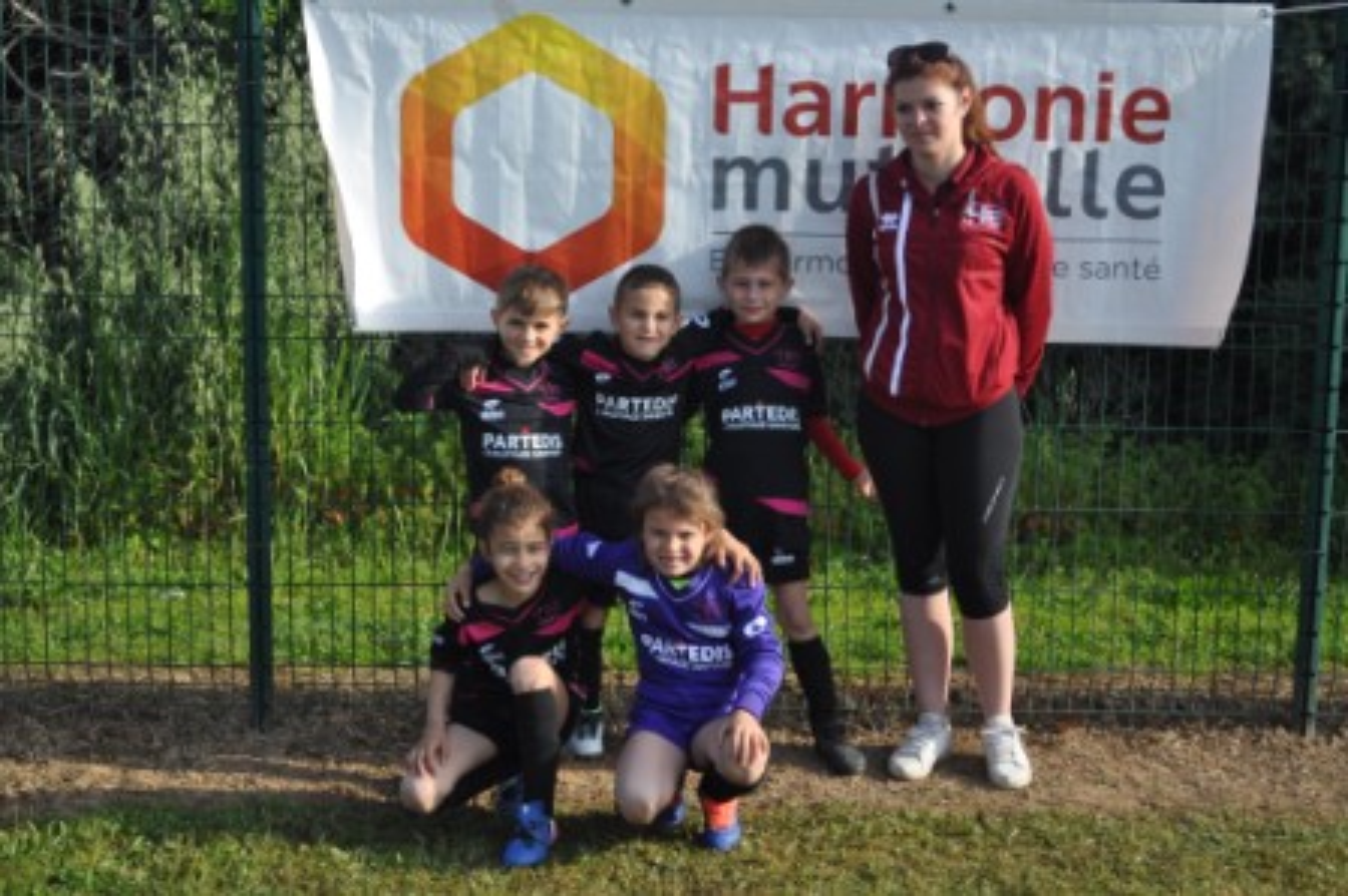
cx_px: 674
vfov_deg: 23.7
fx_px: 2133
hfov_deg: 35.1
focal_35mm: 57
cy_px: 448
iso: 400
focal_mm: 38
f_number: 5
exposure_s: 1/1000
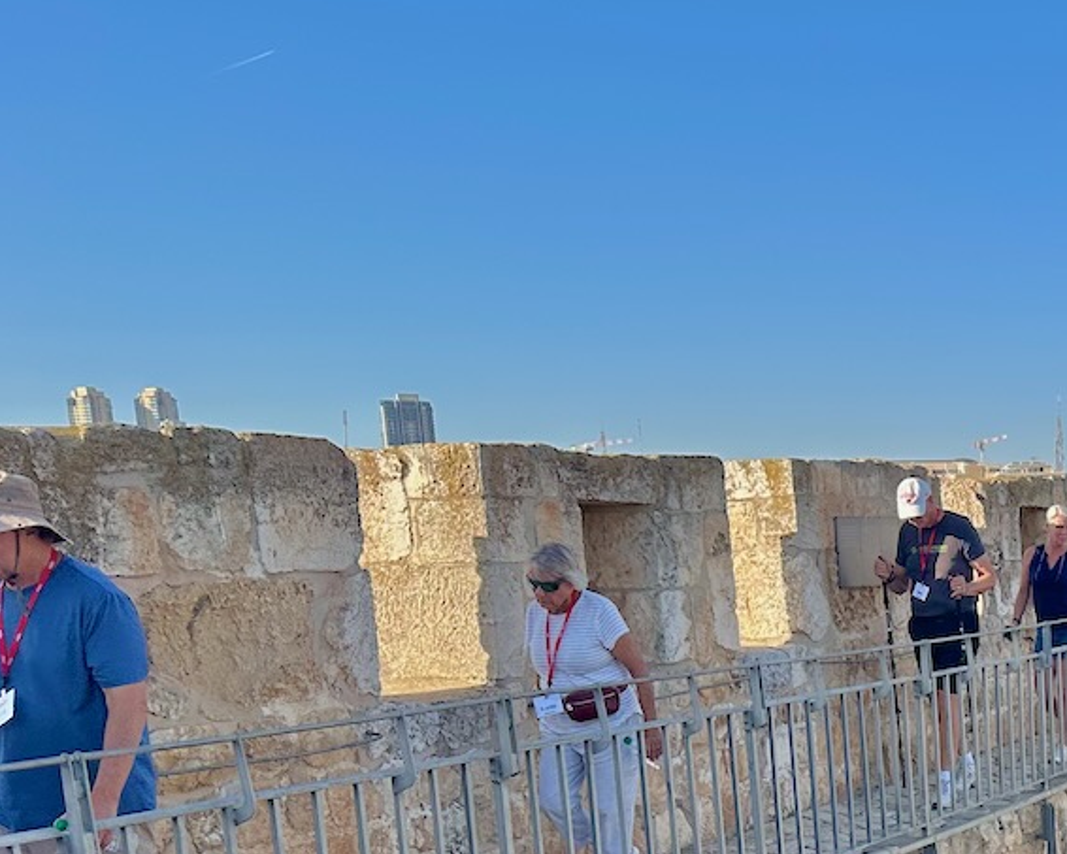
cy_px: 869
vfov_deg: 26.9
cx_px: 1203
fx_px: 1674
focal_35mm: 53
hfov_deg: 31.1
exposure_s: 1/3247
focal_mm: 6.86
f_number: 1.78
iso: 80
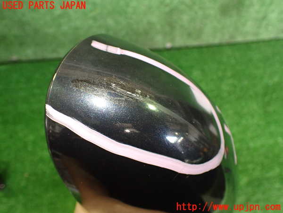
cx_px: 142
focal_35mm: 30
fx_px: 245
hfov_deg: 60.0
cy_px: 106
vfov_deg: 46.8
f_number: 2.3
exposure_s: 1/60
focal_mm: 5.4
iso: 800
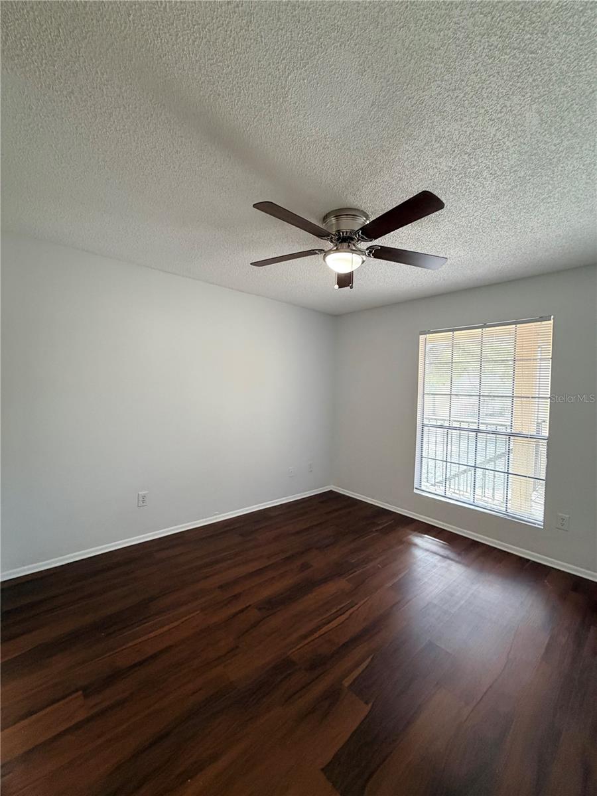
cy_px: 398
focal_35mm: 14
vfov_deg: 102.1
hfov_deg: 85.7
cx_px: 298
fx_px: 322
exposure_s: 1/60
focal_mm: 2.22
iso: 320
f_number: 2.2
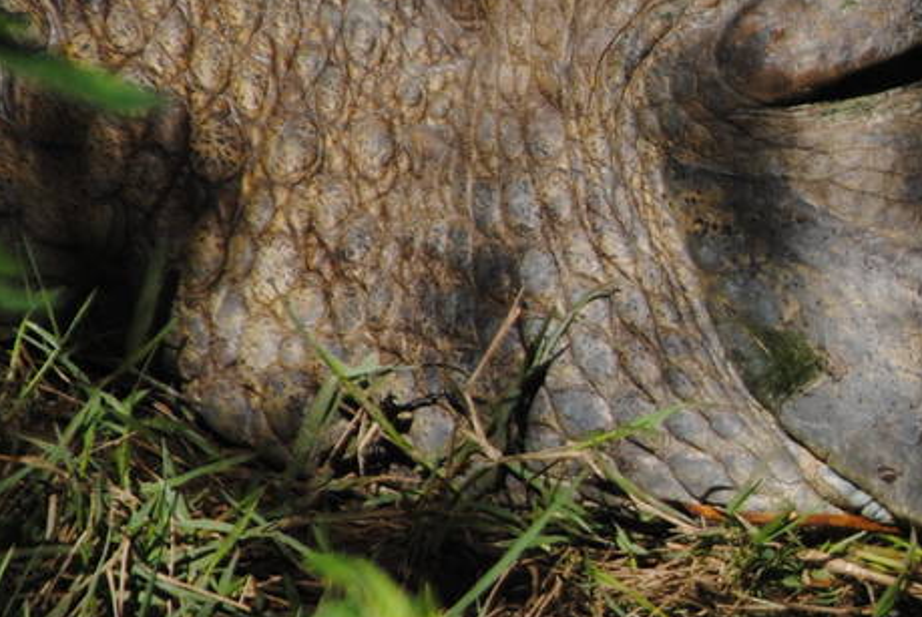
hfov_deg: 2.5
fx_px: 21456
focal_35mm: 837
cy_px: 220
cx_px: 1537
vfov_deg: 1.6
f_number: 5.3
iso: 200
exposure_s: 1/1000
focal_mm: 160
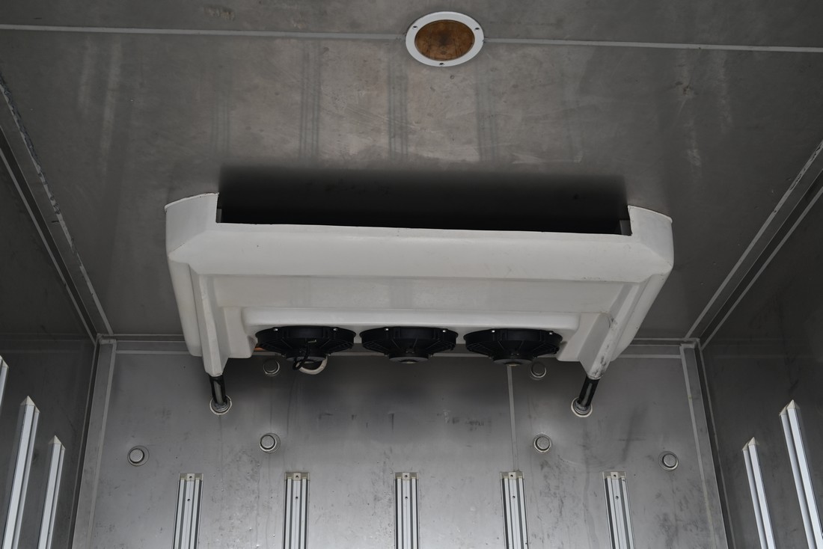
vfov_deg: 30.5
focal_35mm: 44
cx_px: 412
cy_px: 274
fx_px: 1006
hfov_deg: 44.5
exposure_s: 1/250
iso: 280
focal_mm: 44
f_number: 6
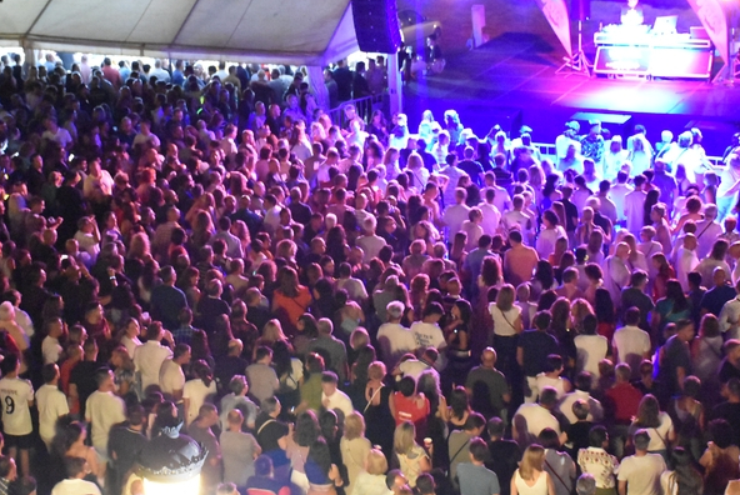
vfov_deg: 17.2
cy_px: 255
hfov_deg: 25.4
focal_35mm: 80
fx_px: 1641
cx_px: 386
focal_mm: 35
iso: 12800
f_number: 4.2
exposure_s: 1/10
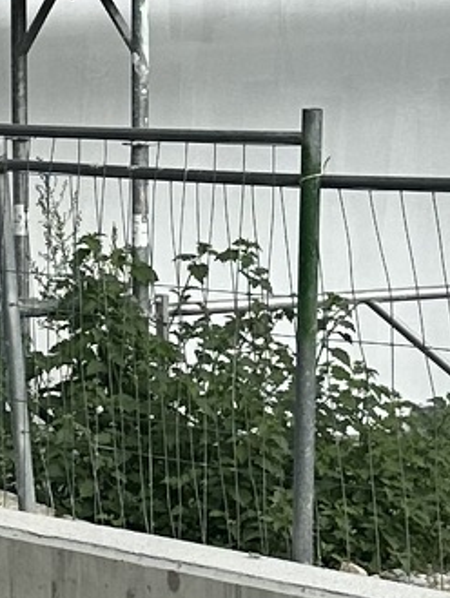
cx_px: -332
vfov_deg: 10.6
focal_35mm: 186
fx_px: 3220
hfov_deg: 7.8
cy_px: 161
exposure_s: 1/3247
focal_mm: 6.86
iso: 80
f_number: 1.78
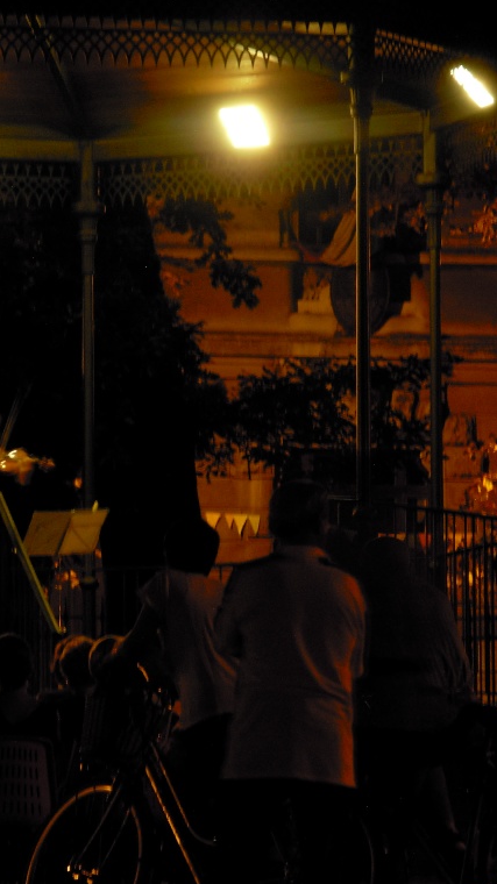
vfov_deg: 7.7
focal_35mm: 279
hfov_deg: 4.3
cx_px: 36
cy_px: 443
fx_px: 6542
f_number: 8.4
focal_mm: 31.4
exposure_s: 4
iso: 50
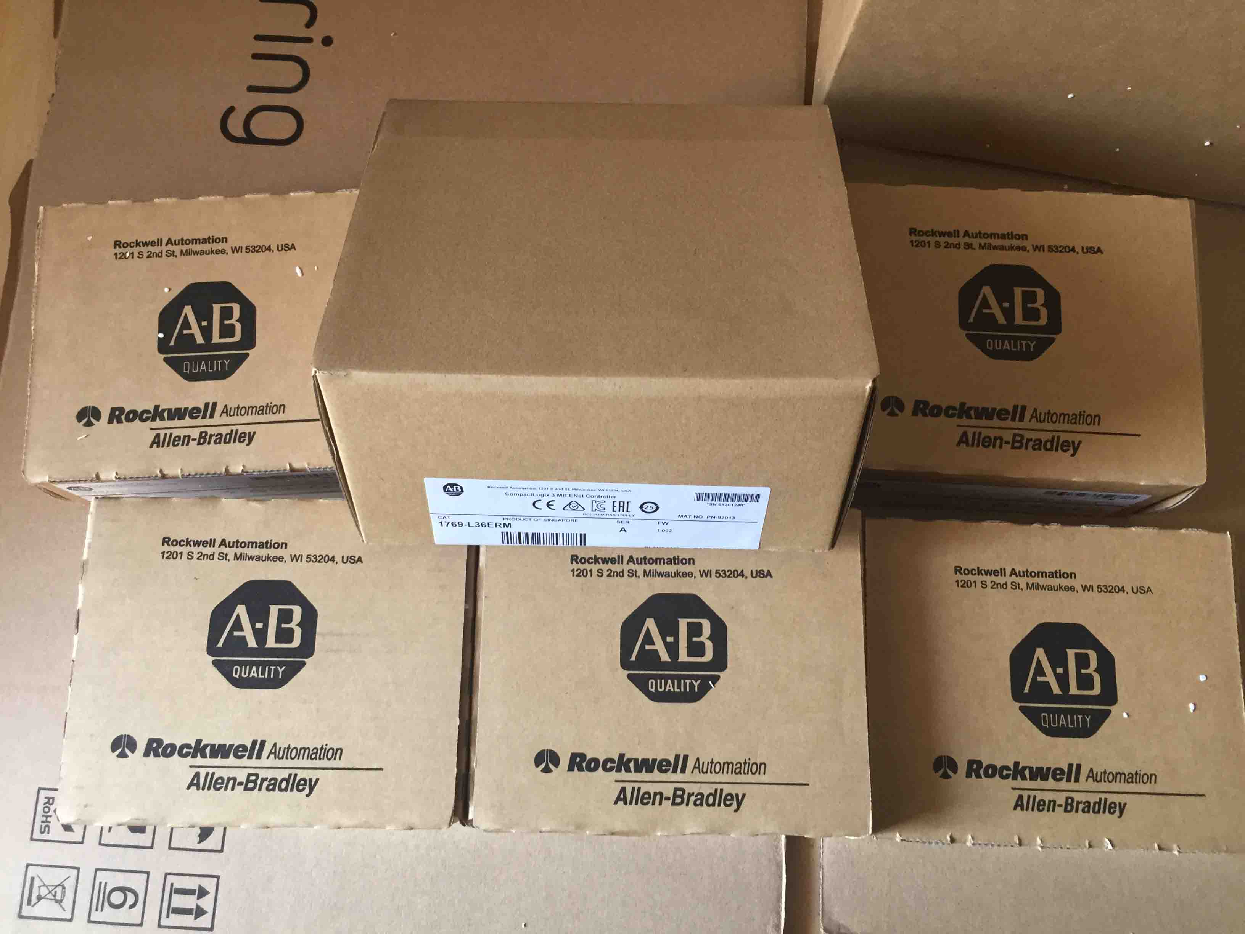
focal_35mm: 29
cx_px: 622
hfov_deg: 61.7
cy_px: 467
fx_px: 1043
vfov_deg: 48.2
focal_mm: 4.15
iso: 125
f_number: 2.2
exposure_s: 1/33
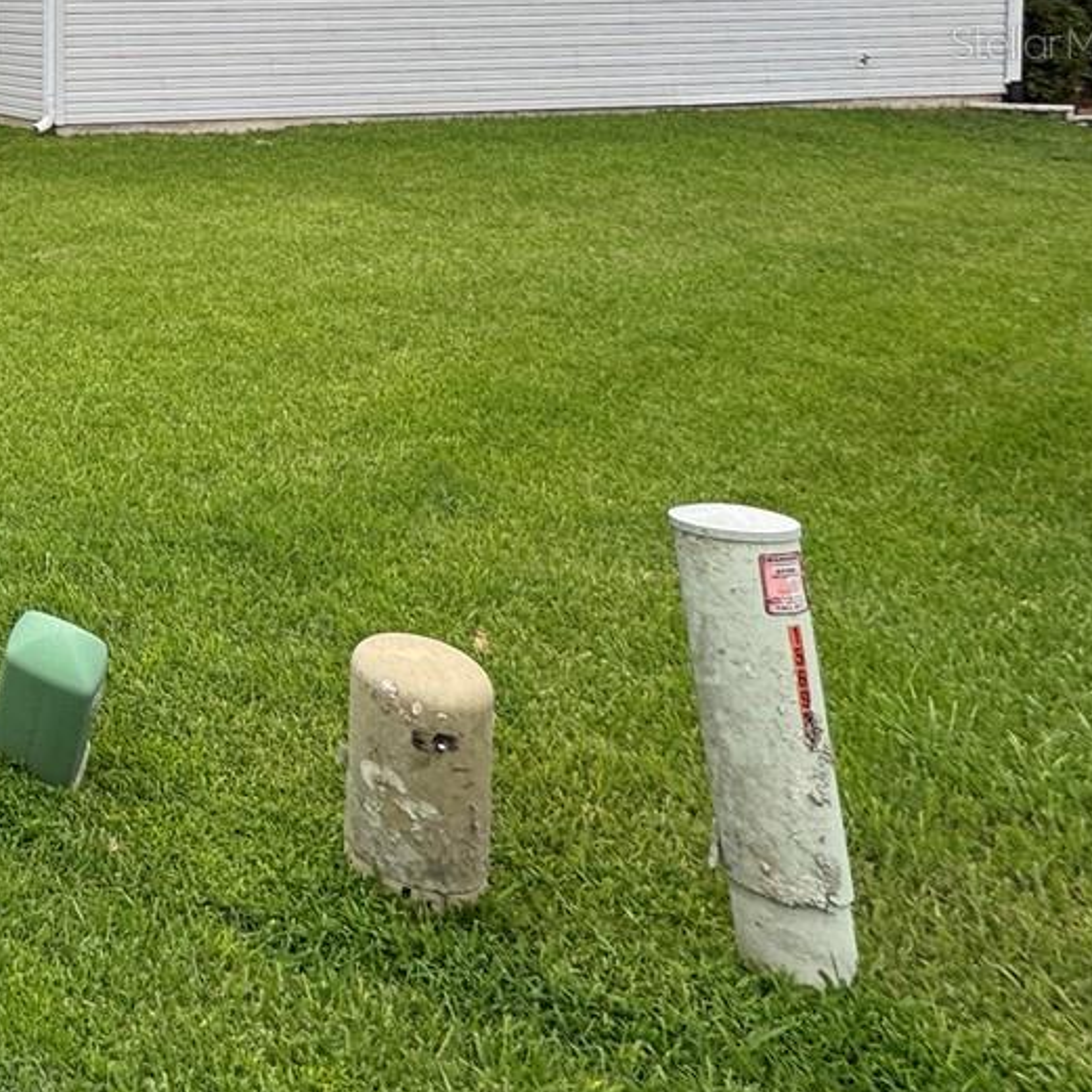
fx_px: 1356
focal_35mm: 38
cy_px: 42
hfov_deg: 28.8
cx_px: -528
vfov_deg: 39.5
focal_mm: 2.22
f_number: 2.2
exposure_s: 1/274
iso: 40
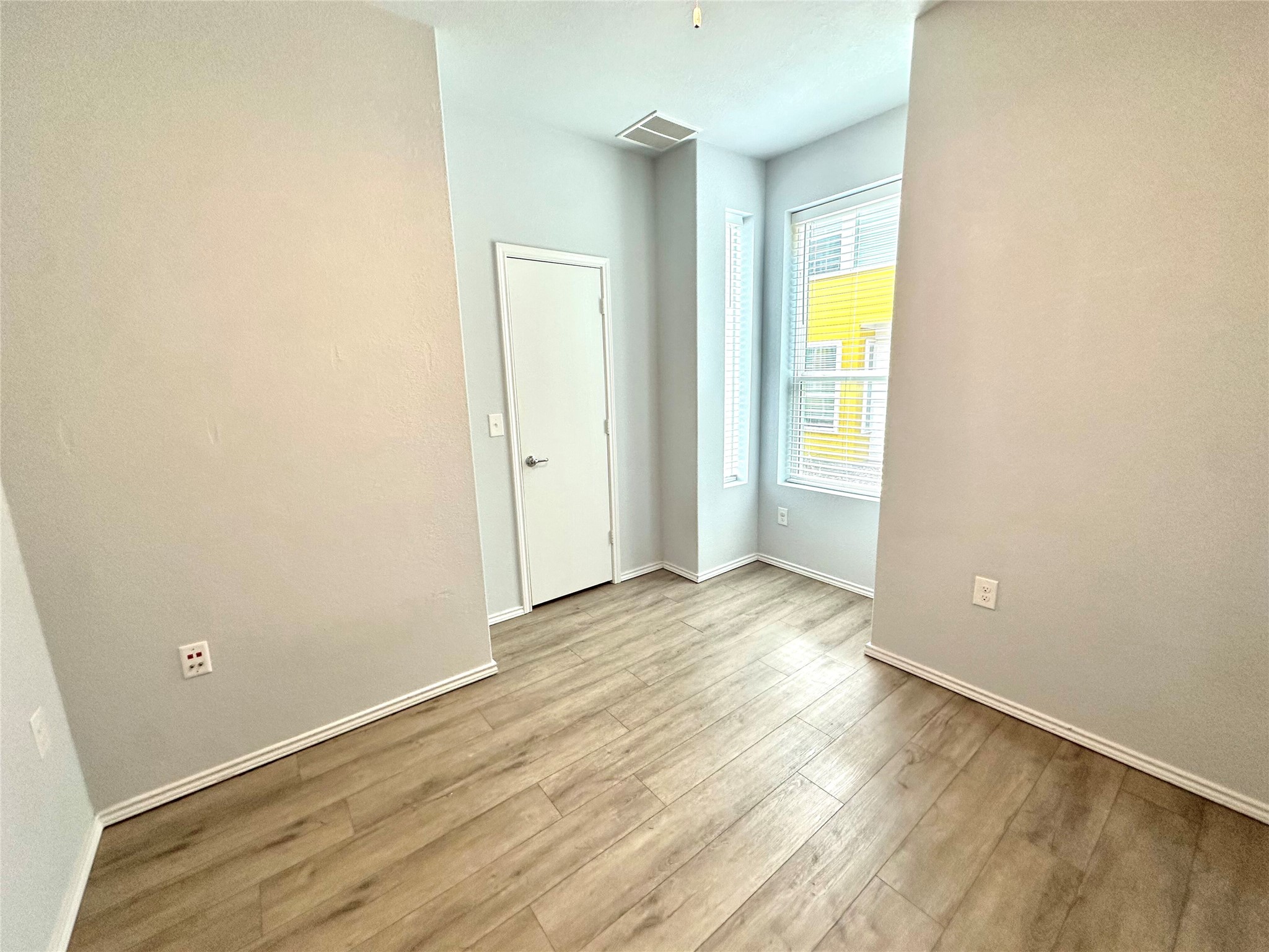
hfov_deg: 102.1
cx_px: 634
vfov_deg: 85.7
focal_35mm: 14
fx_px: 513
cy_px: 476
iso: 160
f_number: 2.2
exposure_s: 1/120
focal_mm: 2.22
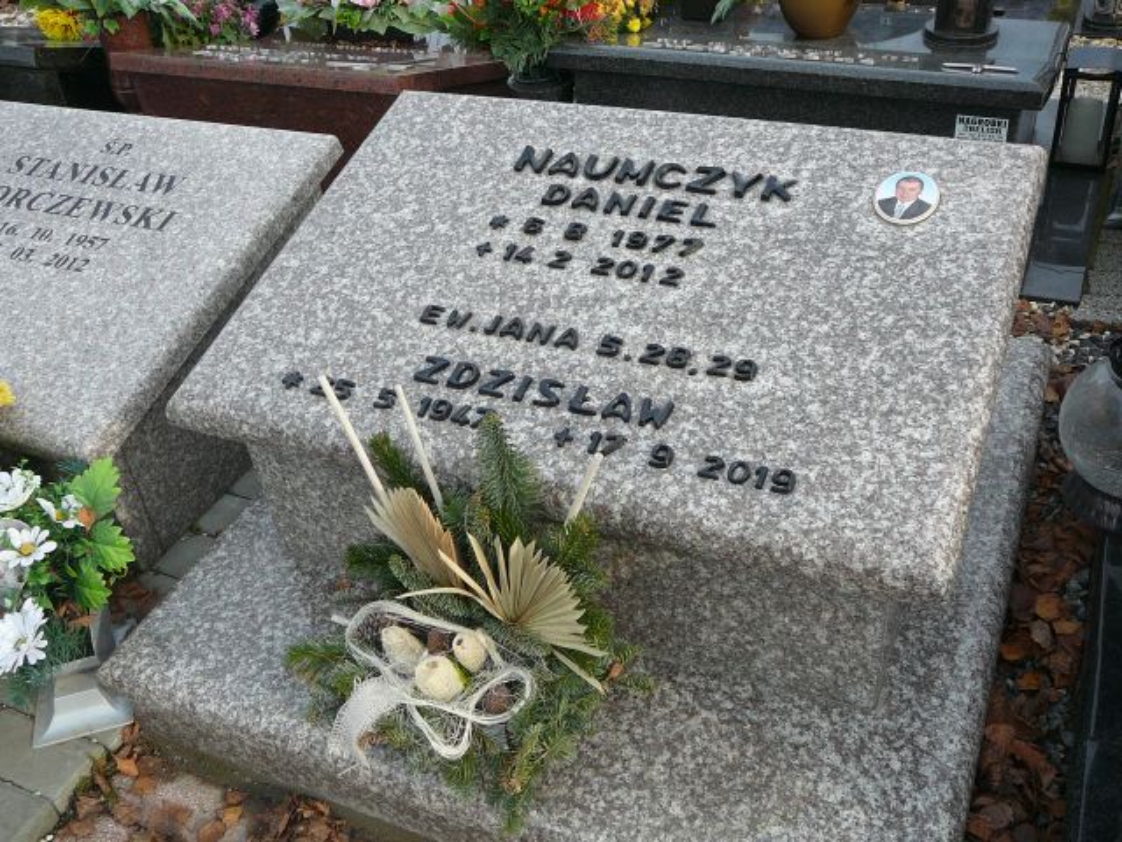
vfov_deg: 40.7
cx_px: 561
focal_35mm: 35
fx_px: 1134
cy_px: 421
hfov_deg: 52.6
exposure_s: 1/250
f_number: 2.8
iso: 80
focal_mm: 5.2
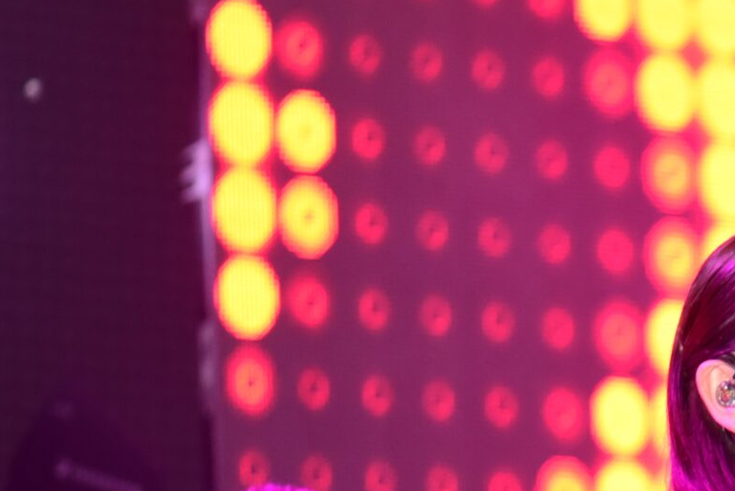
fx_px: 7046
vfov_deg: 4.0
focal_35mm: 345
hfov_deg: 5.9
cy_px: 607
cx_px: 948
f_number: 2.8
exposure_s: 1/100
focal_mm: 105
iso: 3200
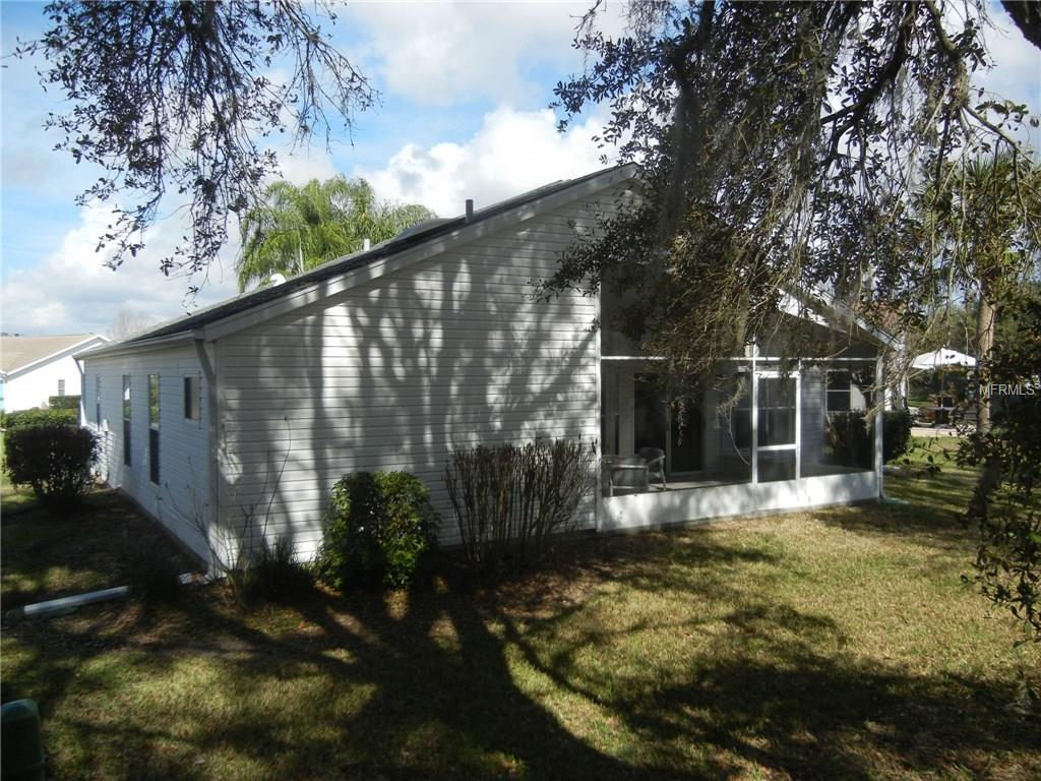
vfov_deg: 46.8
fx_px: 902
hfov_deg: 60.0
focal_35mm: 30
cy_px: 390
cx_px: 520
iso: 160
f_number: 7
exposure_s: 1/333
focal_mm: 5.4
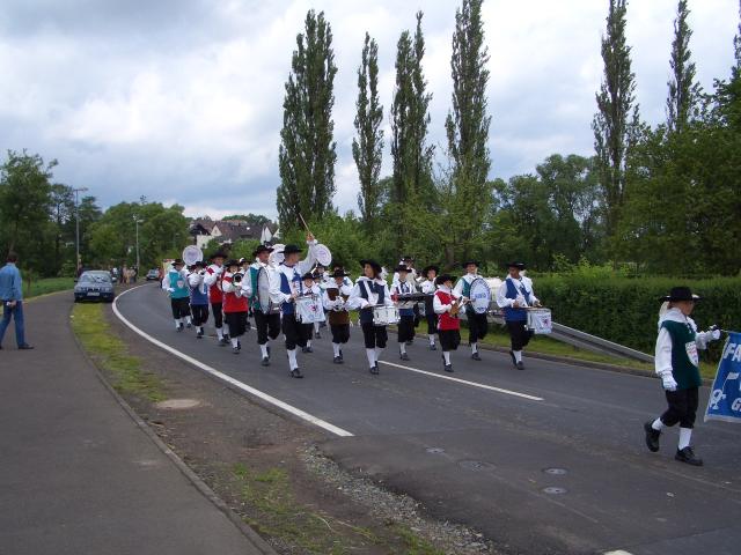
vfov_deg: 40.7
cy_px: 278
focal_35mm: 35
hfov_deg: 52.6
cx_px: 370
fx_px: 749
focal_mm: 5.8
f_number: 4.3
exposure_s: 1/640
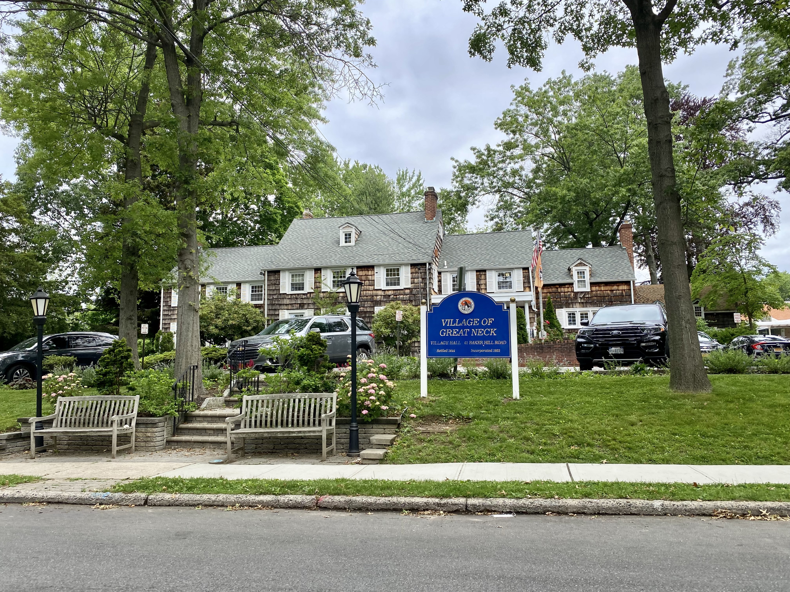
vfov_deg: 53.1
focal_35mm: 26
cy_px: 296
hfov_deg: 67.3
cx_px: 395
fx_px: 593
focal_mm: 4.25
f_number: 1.8
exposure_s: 1/934
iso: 32
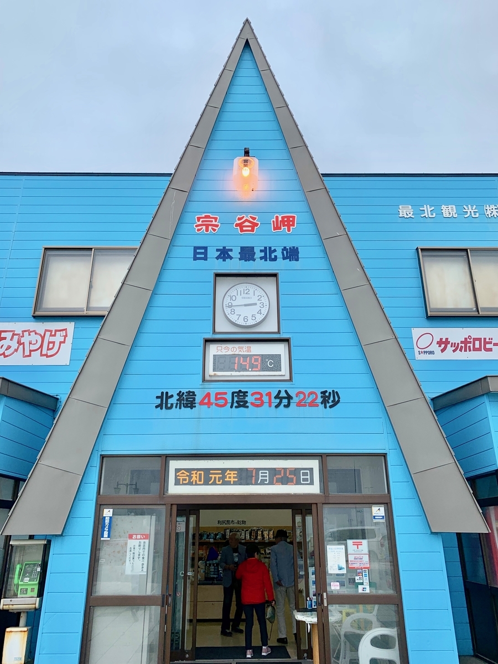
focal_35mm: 26
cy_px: 332
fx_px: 499
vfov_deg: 67.3
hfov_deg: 53.1
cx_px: 249
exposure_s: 1/1490
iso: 25
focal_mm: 4.25
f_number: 1.8
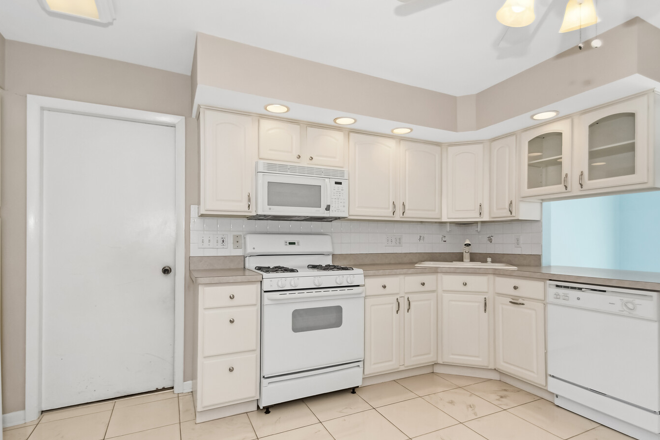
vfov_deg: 67.4
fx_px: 330
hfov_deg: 90.0
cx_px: 343
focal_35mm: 18
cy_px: 219
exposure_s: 1/1250
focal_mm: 10
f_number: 8
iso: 400
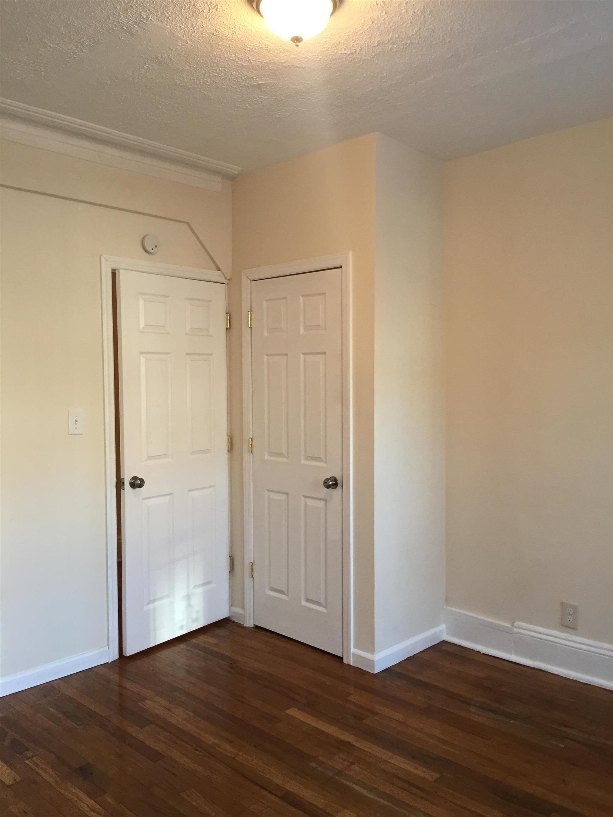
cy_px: 408
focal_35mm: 29
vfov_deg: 61.7
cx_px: 306
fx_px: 685
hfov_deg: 48.2
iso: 64
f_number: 2.2
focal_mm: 4.15
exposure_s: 1/33
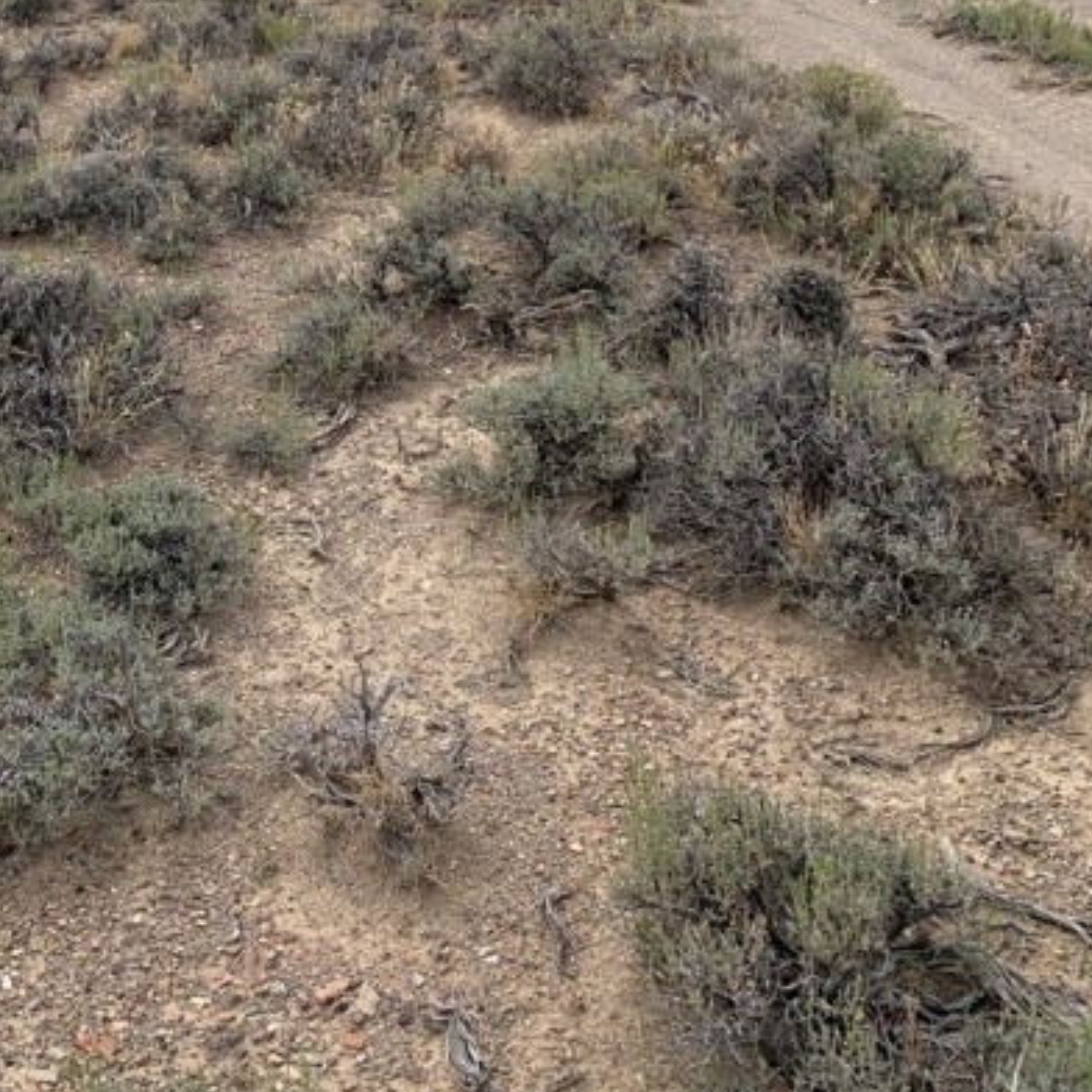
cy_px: 39
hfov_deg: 36.9
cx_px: 312
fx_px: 1606
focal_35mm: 45
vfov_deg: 34.6
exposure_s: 1/2755
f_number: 1.8
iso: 25
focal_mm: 4.25
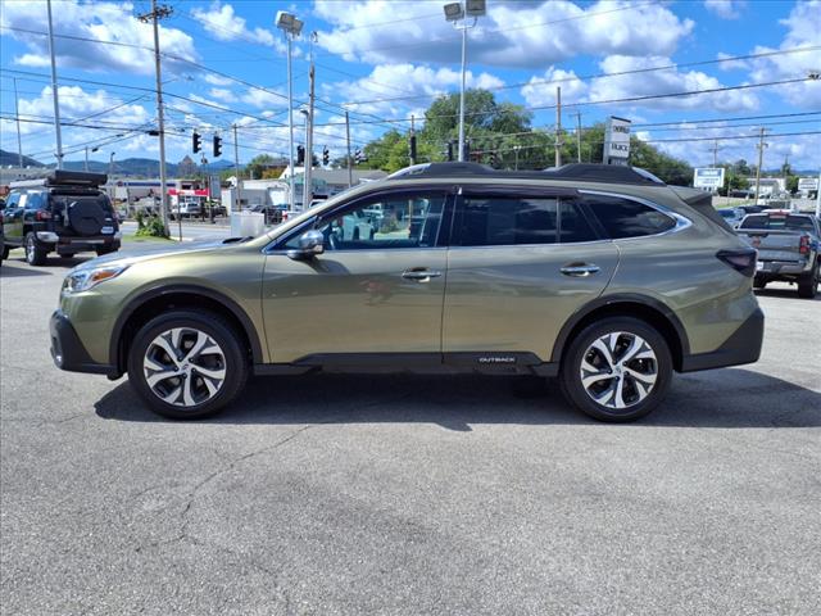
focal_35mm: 27
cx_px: 410
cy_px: 308
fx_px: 640
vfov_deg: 51.4
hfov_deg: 65.3
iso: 40
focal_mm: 3.58
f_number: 1.9
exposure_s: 1/2000
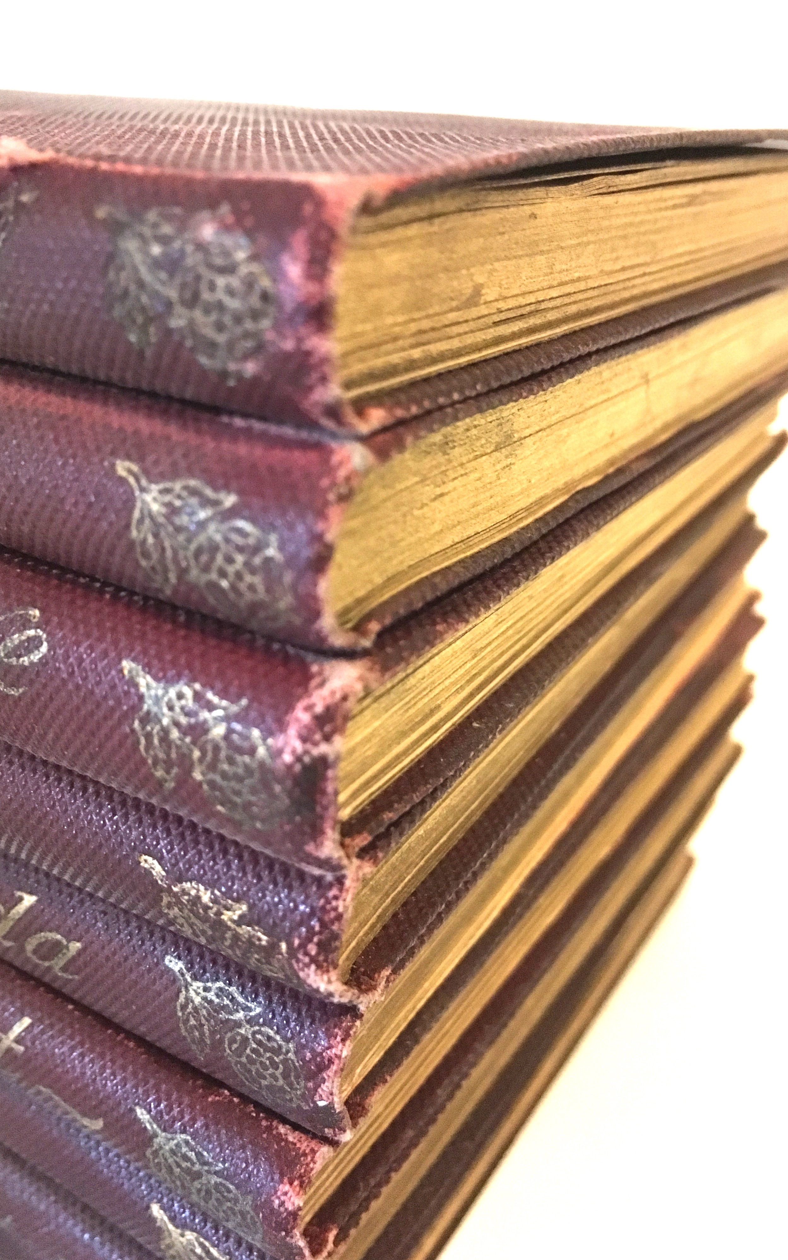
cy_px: 634
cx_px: 336
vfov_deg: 61.2
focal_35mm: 31
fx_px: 1065
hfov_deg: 40.5
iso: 320
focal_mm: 4.15
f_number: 2.2
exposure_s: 1/15
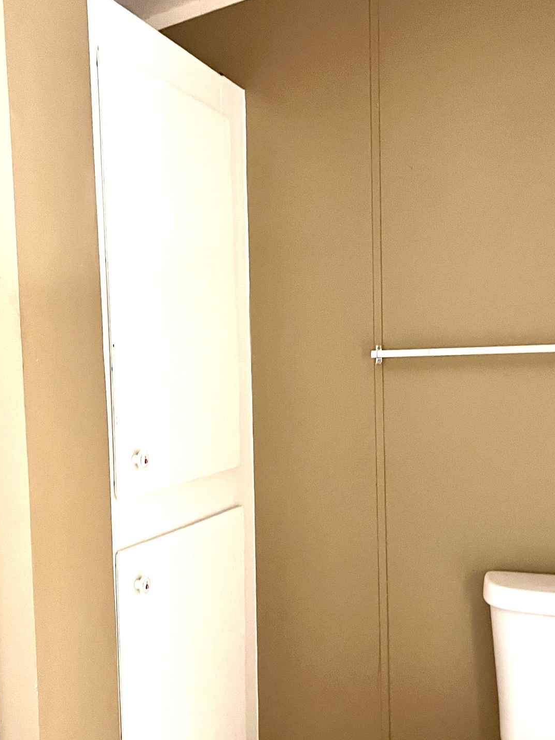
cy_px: 446
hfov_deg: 34.3
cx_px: 327
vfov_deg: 44.5
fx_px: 898
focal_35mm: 42
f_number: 1.5
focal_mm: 5.7
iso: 500
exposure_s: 1/40
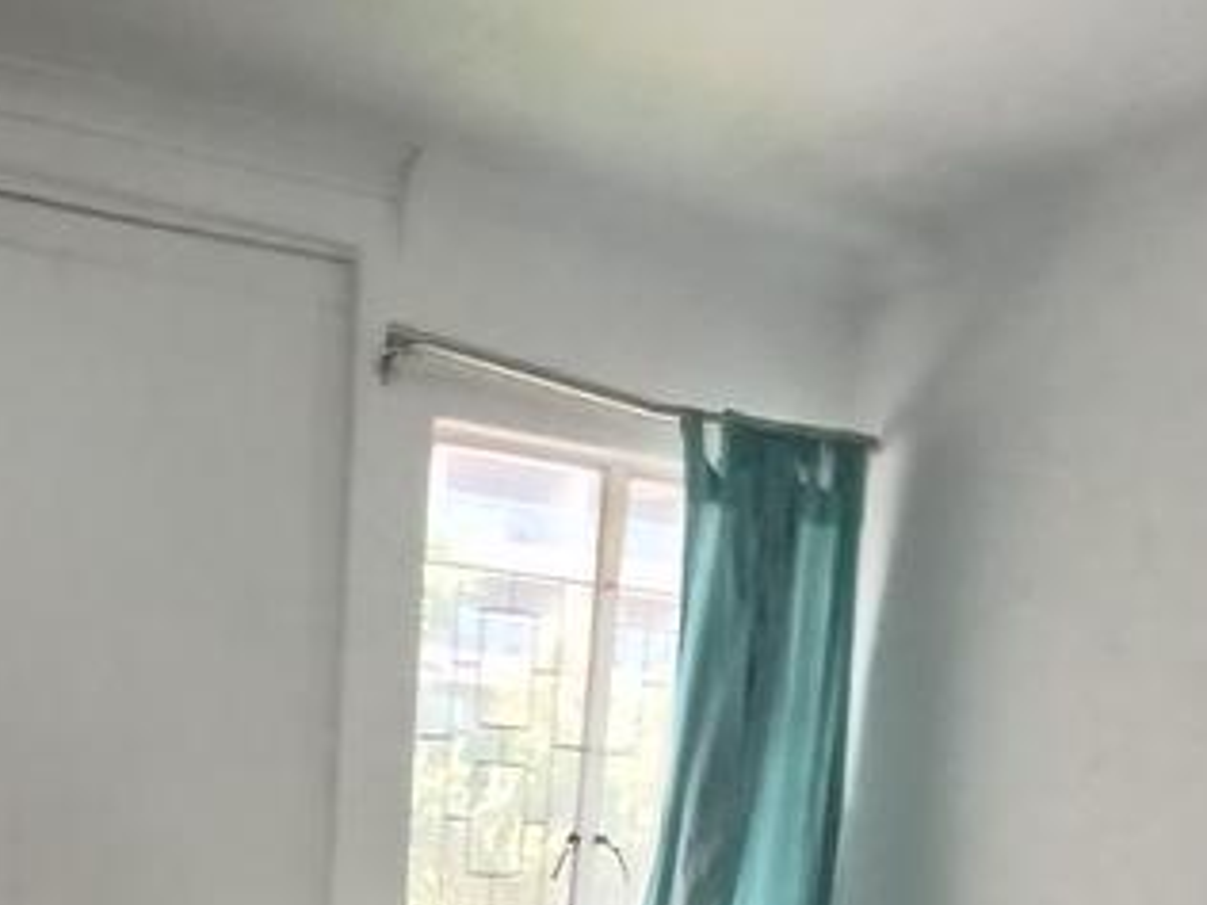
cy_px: 1134
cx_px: 275
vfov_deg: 28.4
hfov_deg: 42.3
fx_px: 1499
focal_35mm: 43
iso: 376
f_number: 2.2
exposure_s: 1/50
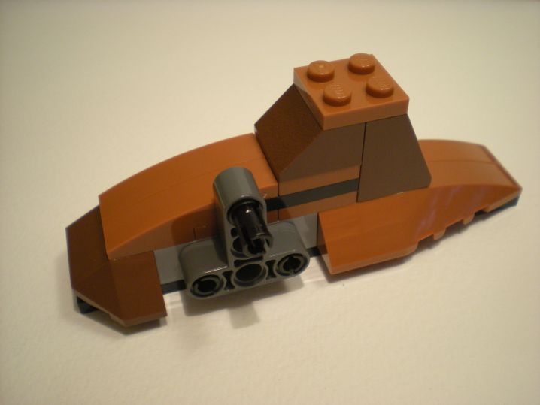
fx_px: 593
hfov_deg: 49.0
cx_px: 270
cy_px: 202
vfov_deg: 37.7
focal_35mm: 38
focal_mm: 6.3
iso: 200
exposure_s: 1/69.2
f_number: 3.1
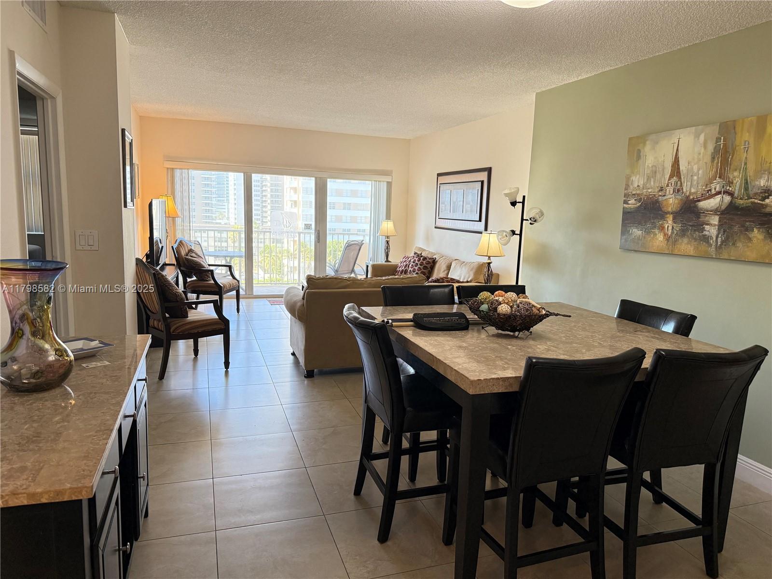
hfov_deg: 71.6
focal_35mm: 24
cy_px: 290
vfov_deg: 56.8
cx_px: 386
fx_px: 535
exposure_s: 1/120
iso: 320
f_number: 1.78
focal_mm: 6.76
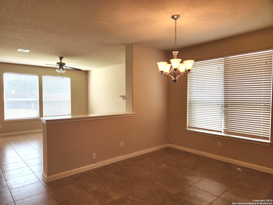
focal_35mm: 23
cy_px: 102
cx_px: 136
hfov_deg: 73.9
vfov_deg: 58.9
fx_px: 181
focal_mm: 5.4
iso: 50
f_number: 1.8
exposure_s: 1/120
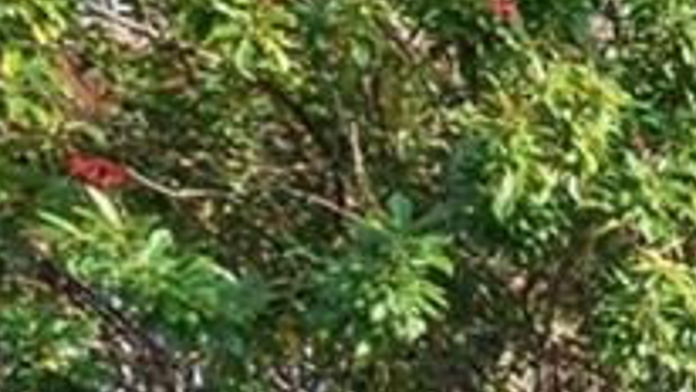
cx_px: 1770
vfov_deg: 8.9
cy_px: 1141
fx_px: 2104
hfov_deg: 13.0
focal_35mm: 114
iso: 250
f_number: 6.3
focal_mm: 14
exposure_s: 1/80
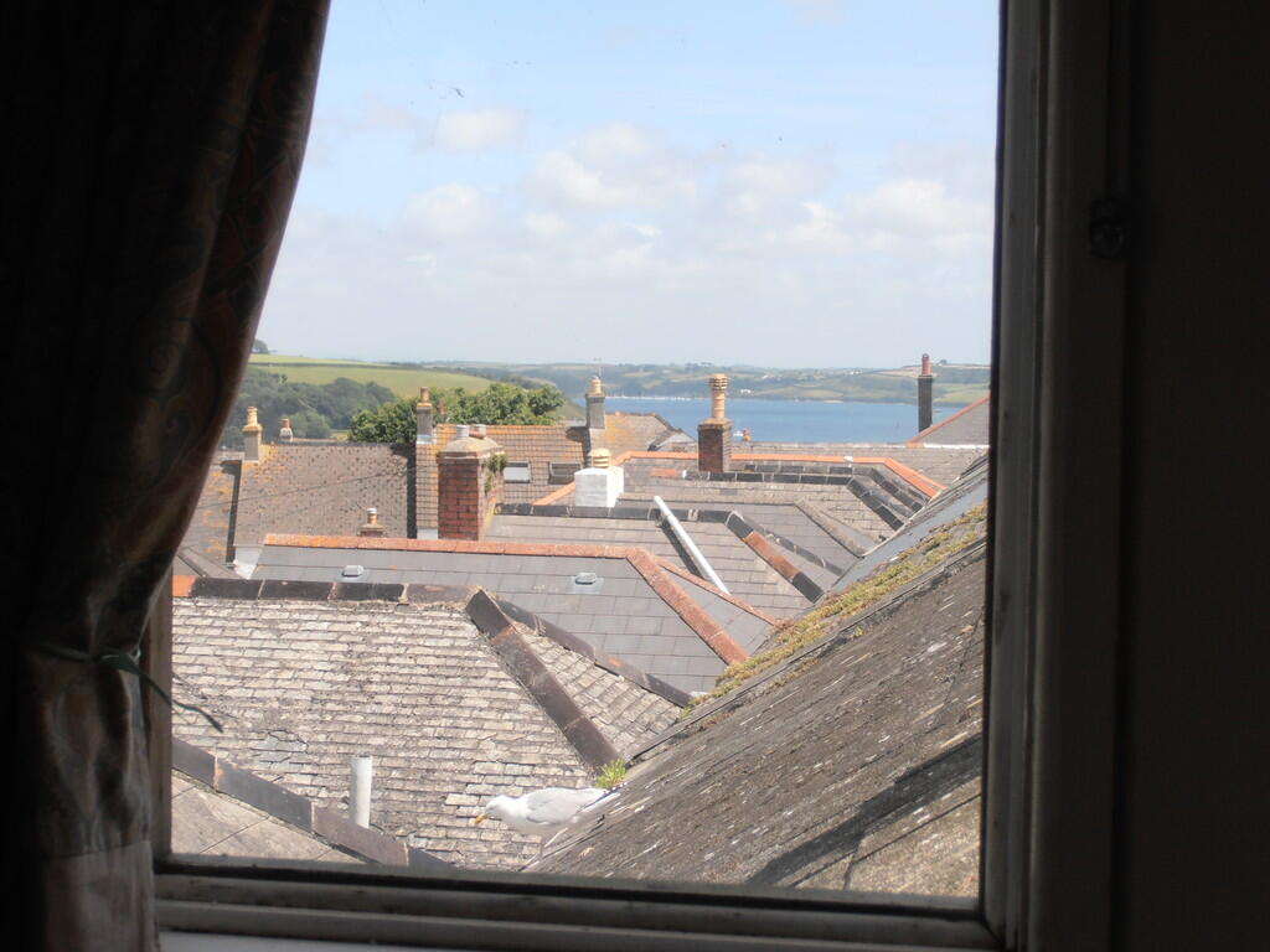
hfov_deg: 28.2
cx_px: 635
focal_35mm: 69
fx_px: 2531
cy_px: 476
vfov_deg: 21.3
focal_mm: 12.29
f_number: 4.8
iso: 80
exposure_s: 1/500
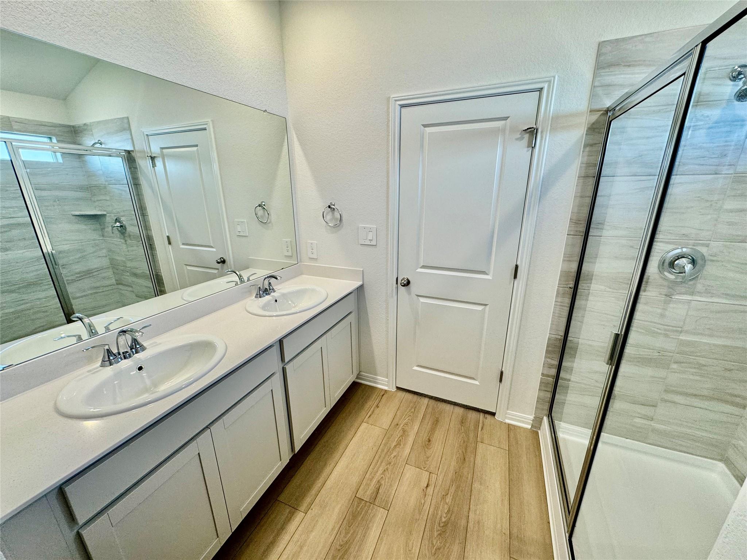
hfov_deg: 102.1
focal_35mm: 14
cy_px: 280
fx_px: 302
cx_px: 374
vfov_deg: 85.7
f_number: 2.2
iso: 125
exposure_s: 1/120
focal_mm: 2.22
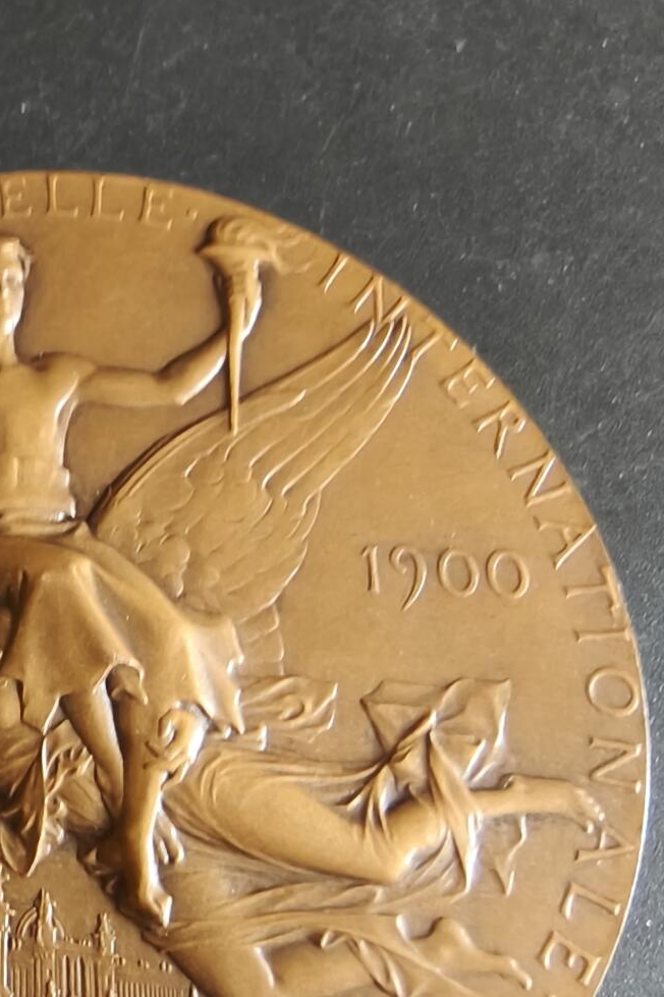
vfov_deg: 42.0
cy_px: 838
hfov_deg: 29.3
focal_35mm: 44
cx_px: 72
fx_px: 1218
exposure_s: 1/44
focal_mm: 2.32
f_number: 2
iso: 800
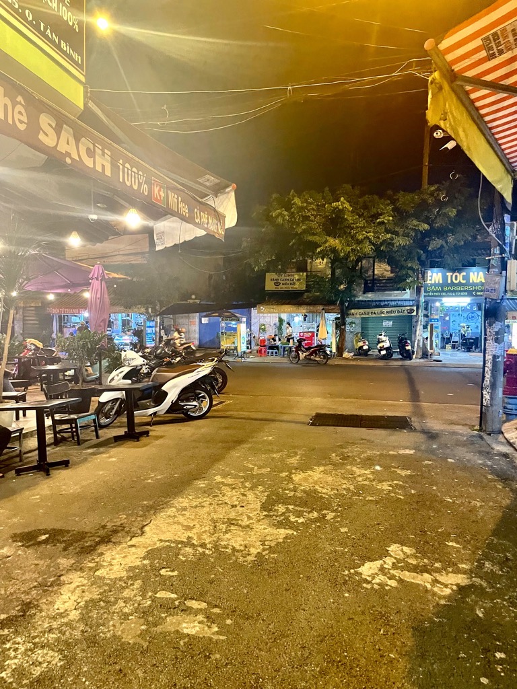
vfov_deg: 67.3
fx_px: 518
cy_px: 344
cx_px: 258
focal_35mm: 26
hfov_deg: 53.1
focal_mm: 4.2
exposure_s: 1/50
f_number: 1.6
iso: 500
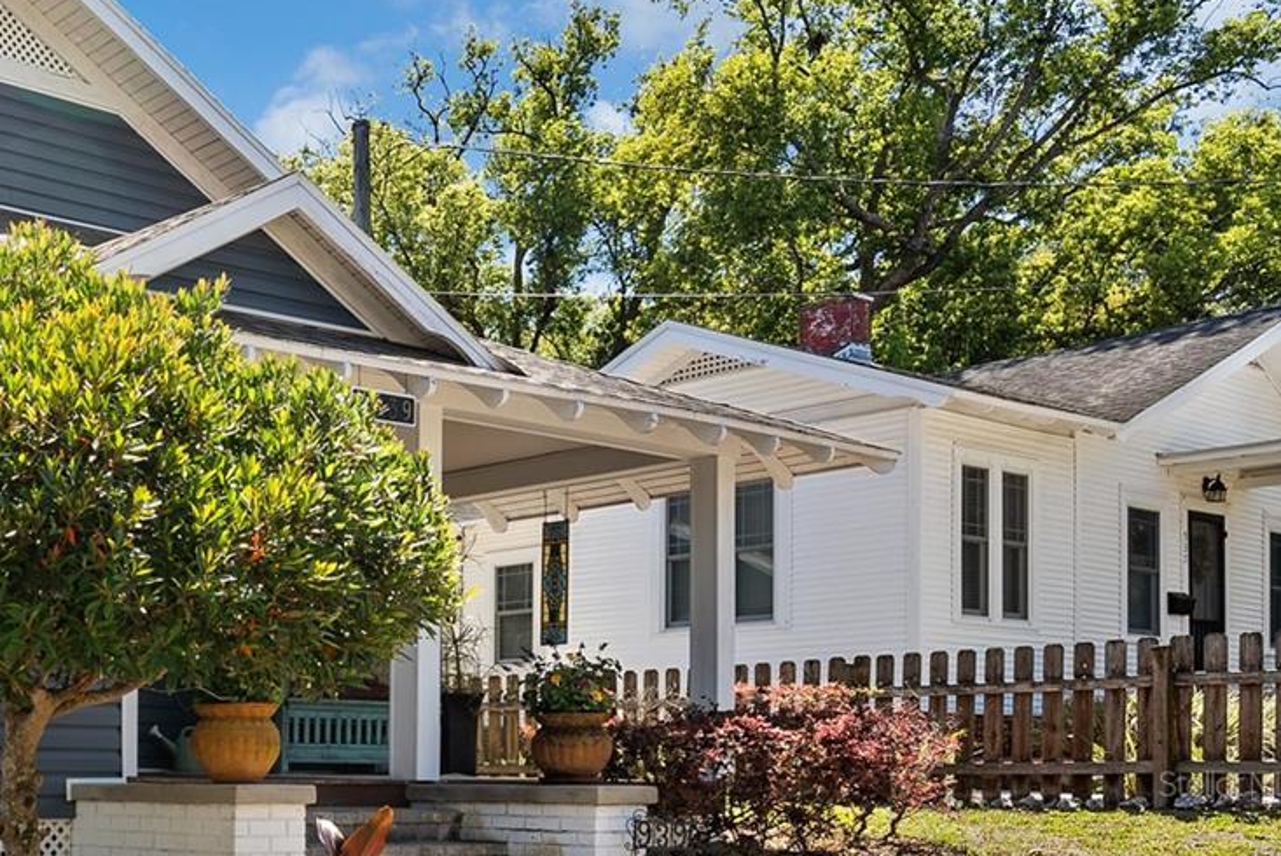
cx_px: -84
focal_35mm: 48
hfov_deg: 35.8
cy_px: 783
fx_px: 1709
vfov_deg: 27.1
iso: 400
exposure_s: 1/160
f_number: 8
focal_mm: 22
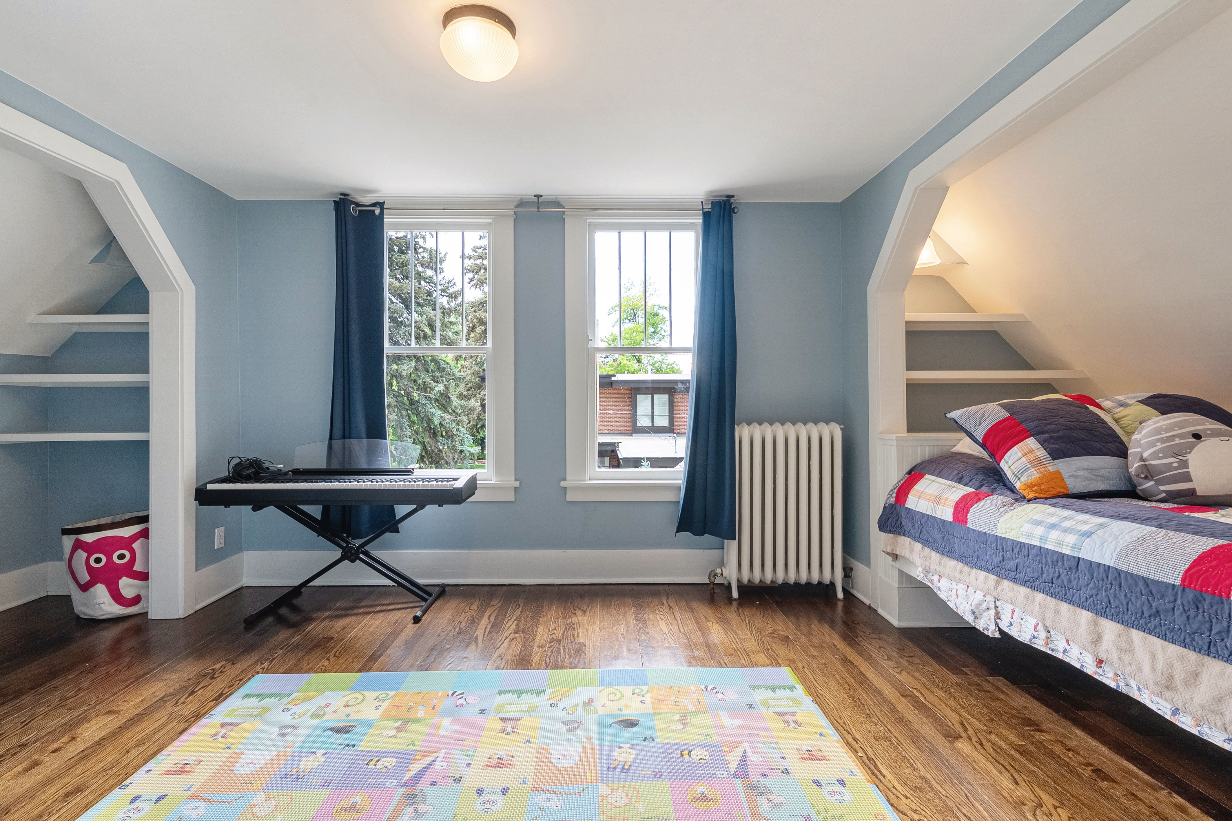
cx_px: 616
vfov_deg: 70.4
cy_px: 410
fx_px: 582
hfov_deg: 93.3
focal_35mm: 17
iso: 640
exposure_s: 1/200
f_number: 8
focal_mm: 17
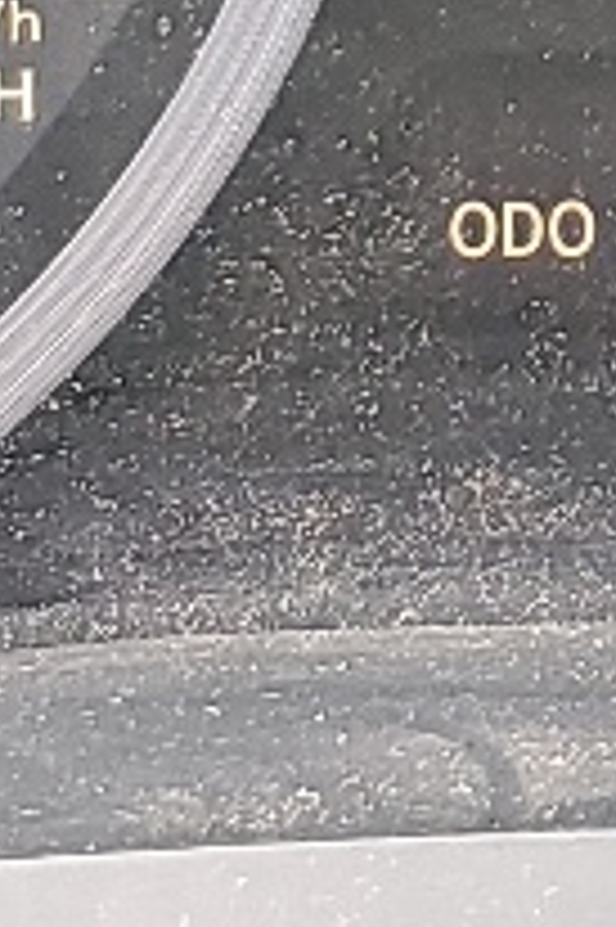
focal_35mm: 210
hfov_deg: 6.5
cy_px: -482
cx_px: 715
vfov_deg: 9.5
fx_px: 5399
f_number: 1.5
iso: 92
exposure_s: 1/60.2
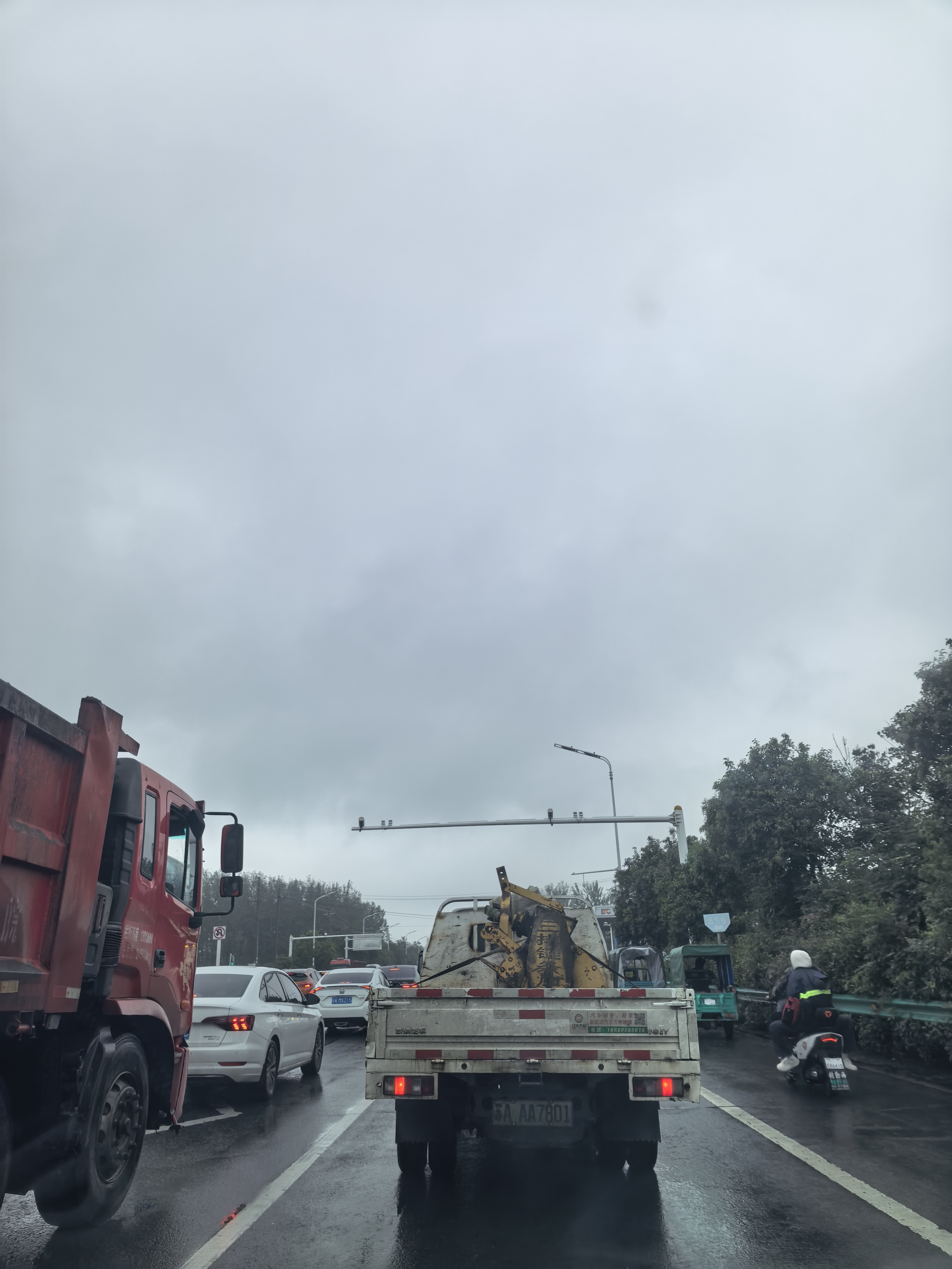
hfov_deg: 56.8
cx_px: 476
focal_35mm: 24
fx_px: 880
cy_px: 634
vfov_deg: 71.6
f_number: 2
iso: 50
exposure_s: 1/254
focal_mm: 5.75
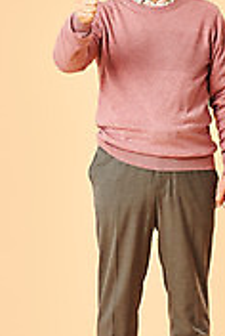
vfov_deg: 10.5
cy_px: 120
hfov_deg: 7.0
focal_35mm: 195
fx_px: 1821
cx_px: 249
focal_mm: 86
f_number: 8
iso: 100
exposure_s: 1/125
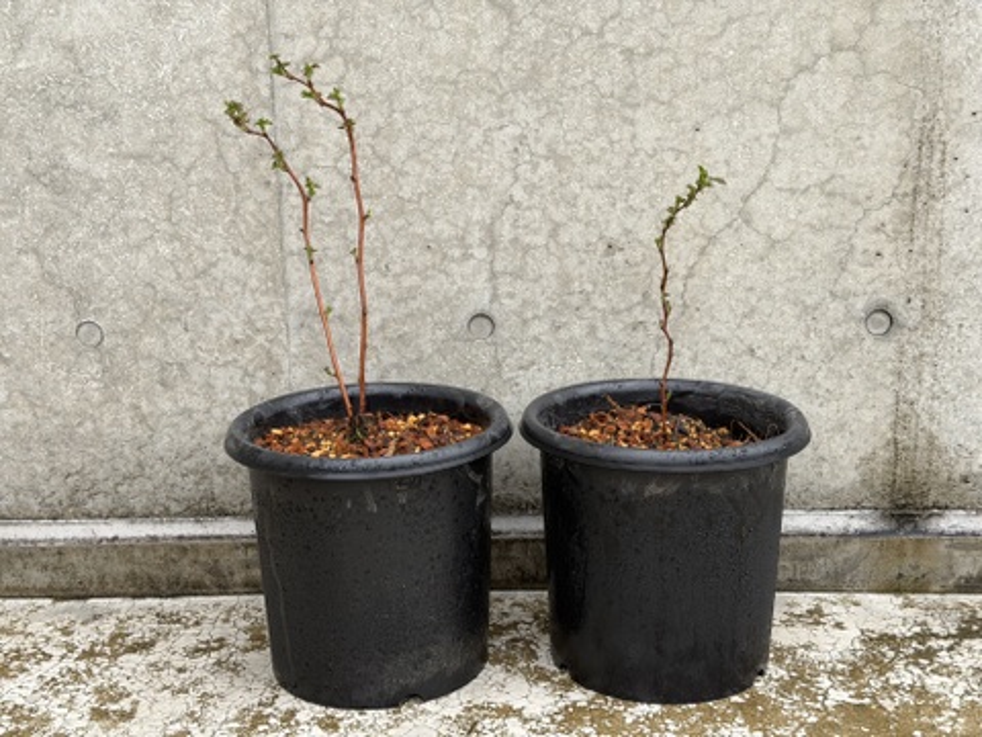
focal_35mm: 48
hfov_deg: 39.7
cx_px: 491
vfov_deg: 30.3
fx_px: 1362
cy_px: 368
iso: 64
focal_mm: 6.76
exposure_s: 1/631
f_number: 1.78
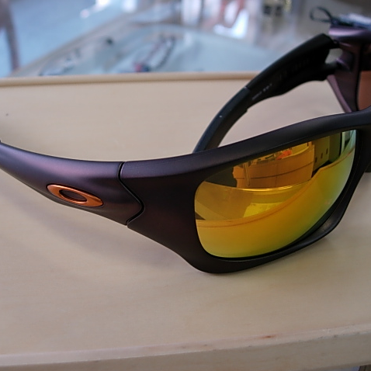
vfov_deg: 37.6
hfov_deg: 37.5
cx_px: 163
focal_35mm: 45
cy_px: 186
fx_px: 546
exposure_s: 1/57
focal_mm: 7.8
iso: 64
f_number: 2.8
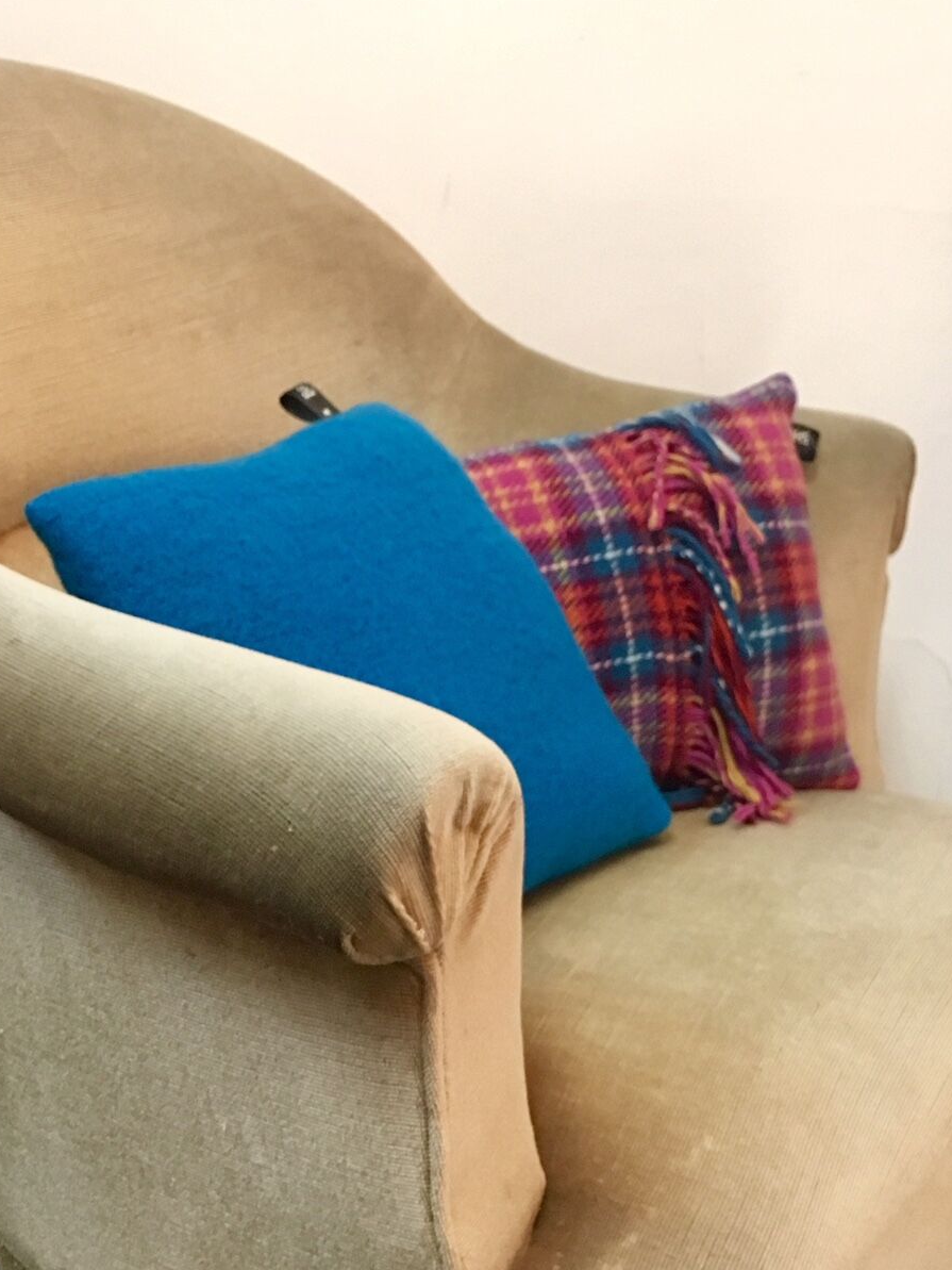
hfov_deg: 29.5
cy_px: 895
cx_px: 348
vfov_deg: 38.2
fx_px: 1796
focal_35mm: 49
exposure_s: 1/33
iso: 250
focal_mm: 4.15
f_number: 2.2
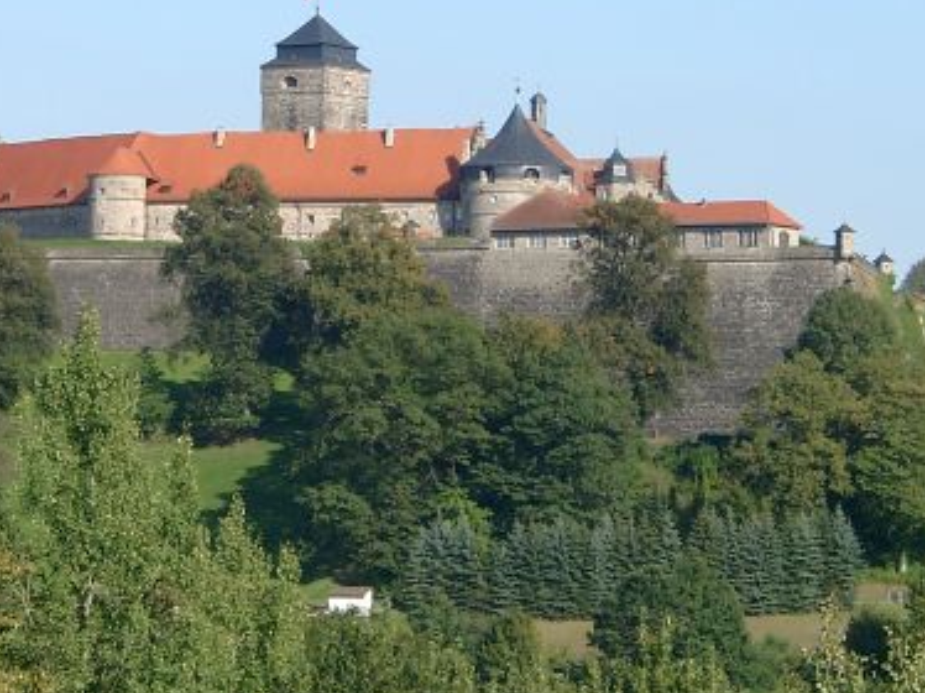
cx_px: 260
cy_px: 198
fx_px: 5715
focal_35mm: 214
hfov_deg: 9.2
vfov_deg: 6.9
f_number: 4
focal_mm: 20.74
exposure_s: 1/395
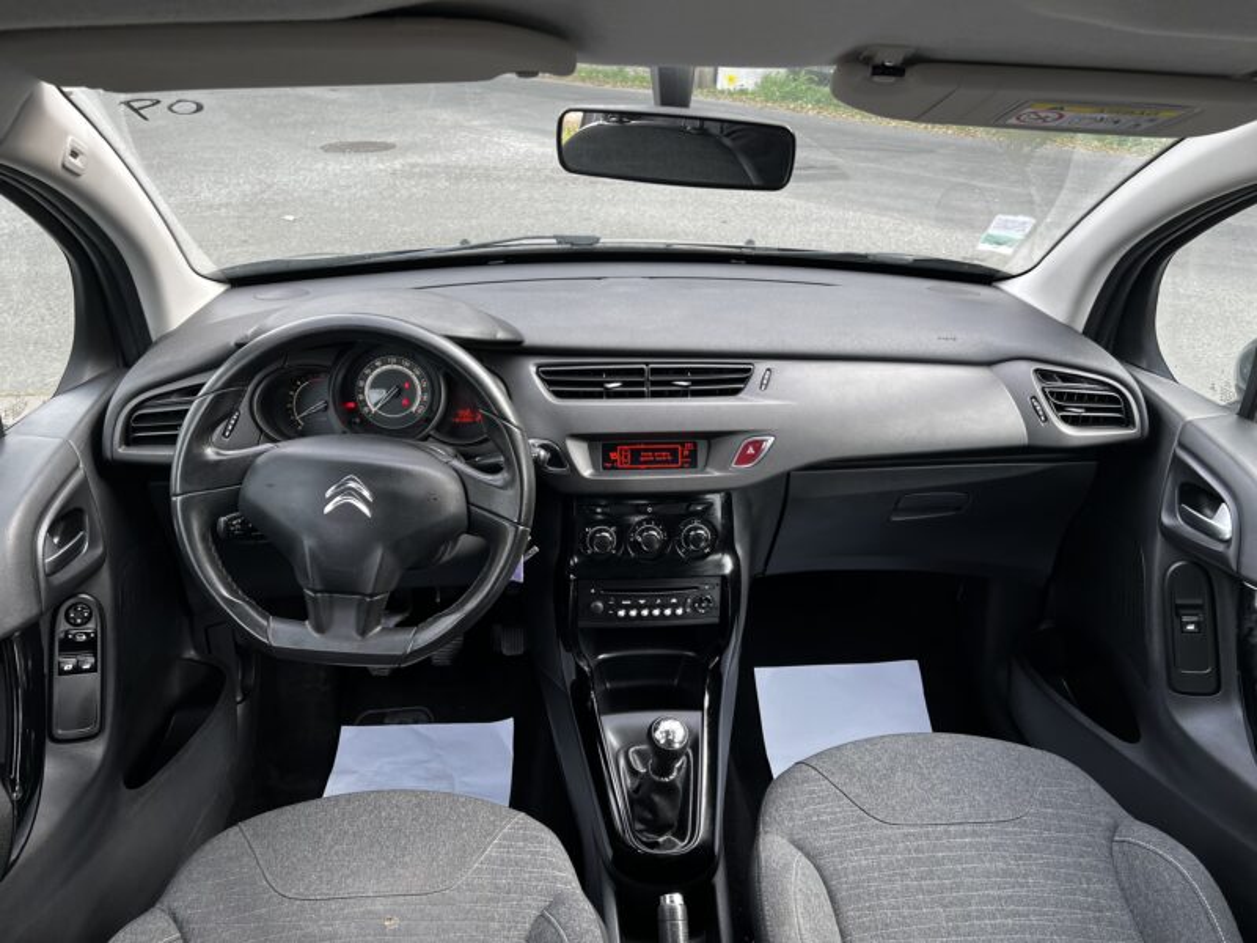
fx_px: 944
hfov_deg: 67.3
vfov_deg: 53.1
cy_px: 472
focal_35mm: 26
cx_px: 628
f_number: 1.5
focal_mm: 5.7
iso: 32
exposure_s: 1/121
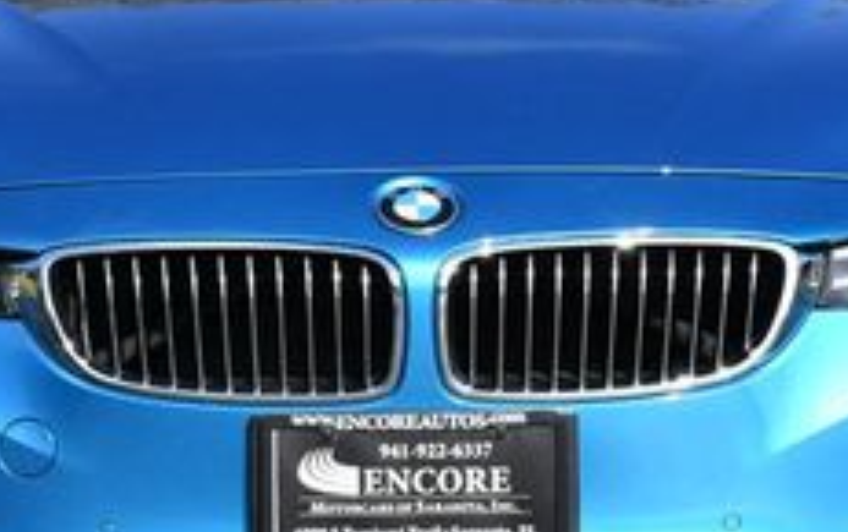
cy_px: 172
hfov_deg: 10.9
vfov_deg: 6.9
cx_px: 389
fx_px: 4443
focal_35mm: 192
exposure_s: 1/250
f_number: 8
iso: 100
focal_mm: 34
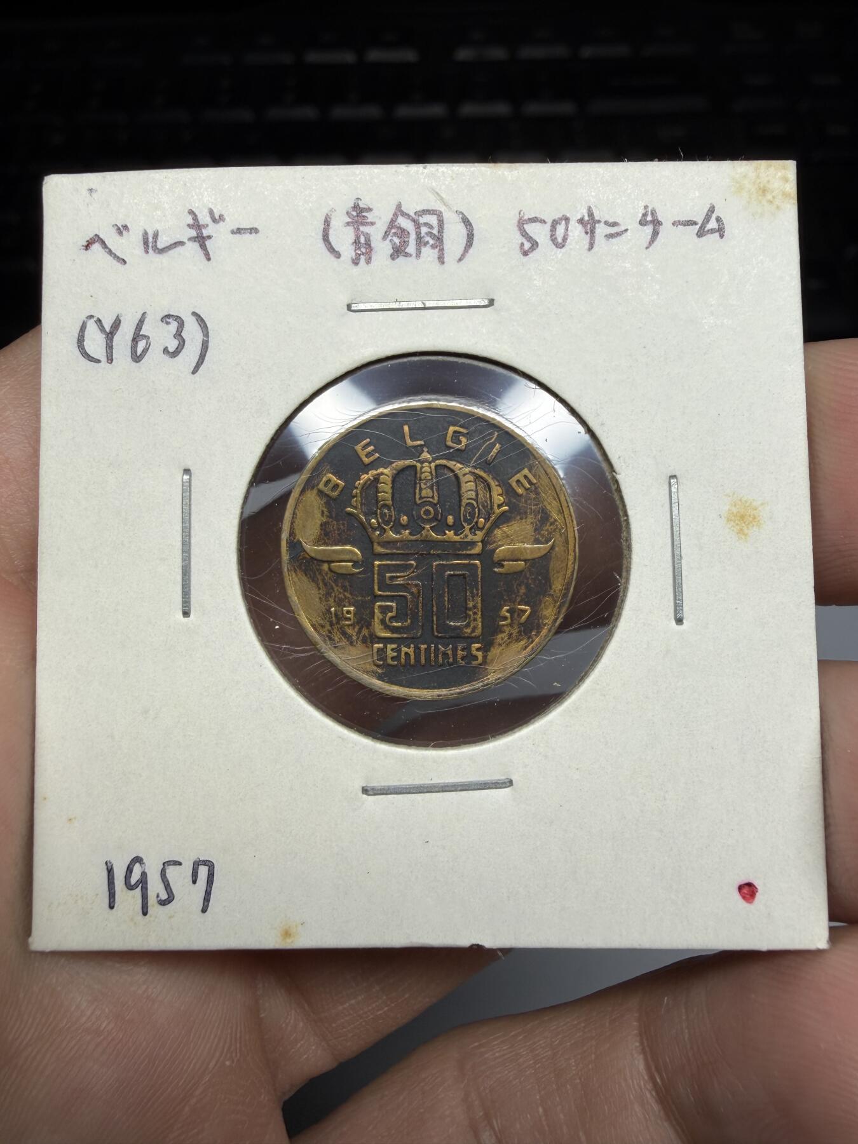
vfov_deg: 67.3
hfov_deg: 53.1
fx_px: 859
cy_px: 572
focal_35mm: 26
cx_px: 429
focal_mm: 2.22
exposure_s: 1/269
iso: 40
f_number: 2.2
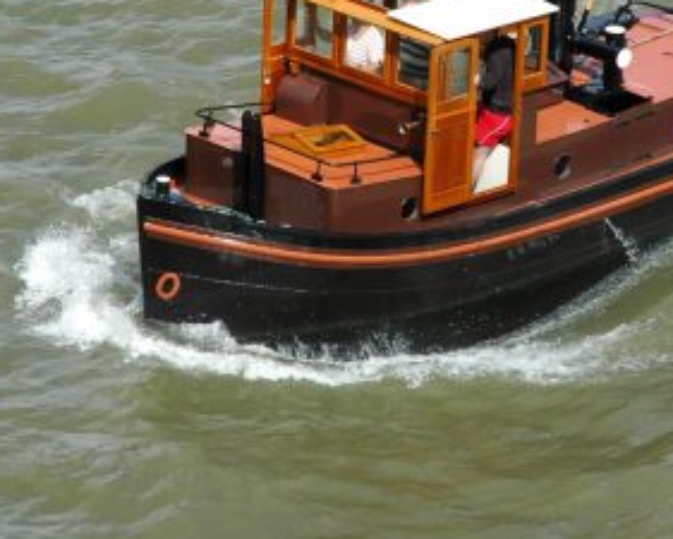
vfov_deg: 5.4
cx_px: 447
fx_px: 5719
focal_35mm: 287
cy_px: 170
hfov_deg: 6.7
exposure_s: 1/400
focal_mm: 116
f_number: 10
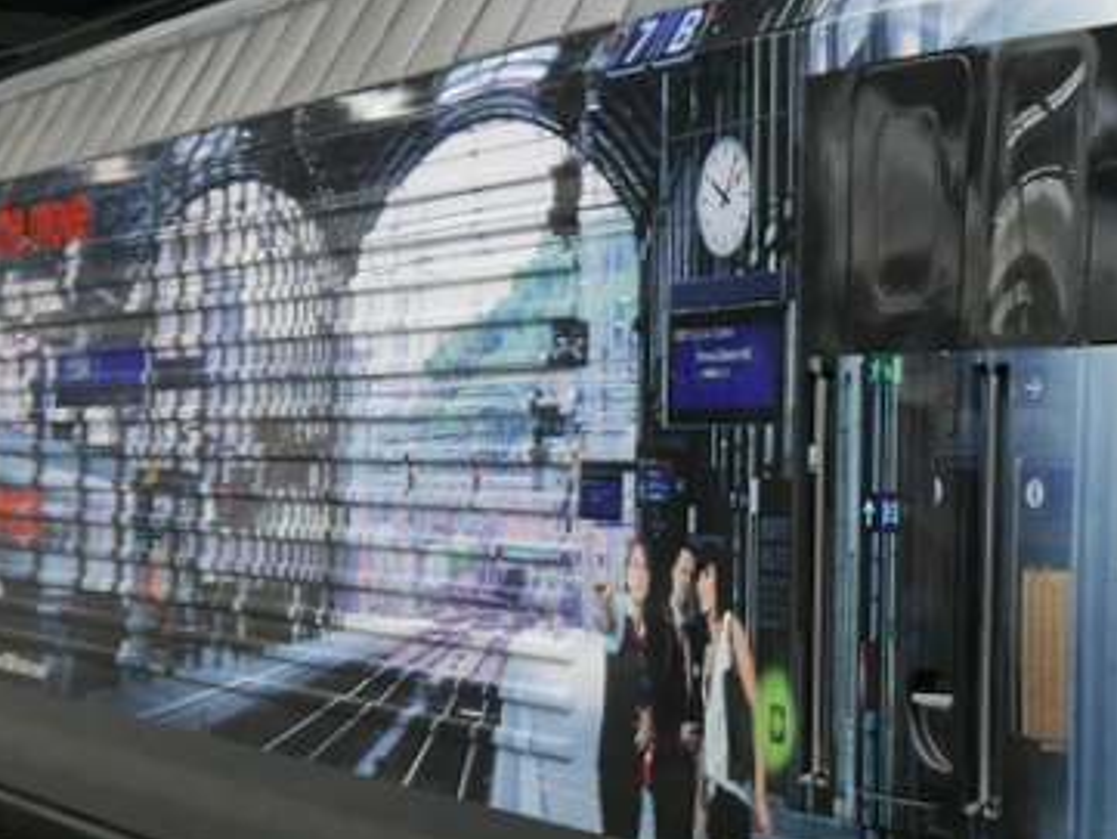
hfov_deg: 20.4
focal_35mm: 93
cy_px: 440
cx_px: 1126
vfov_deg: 15.9
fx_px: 3002
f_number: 3.5
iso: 200
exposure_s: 1/60
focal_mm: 14
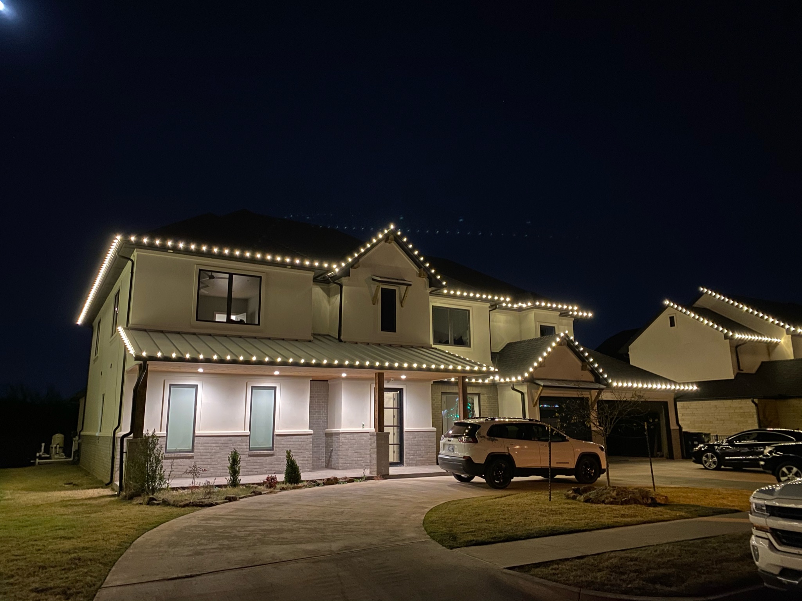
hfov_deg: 67.3
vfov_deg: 53.0
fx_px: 602
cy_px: 300
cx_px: 401
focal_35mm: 26
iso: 500
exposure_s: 1/12
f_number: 1.8
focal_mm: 4.25
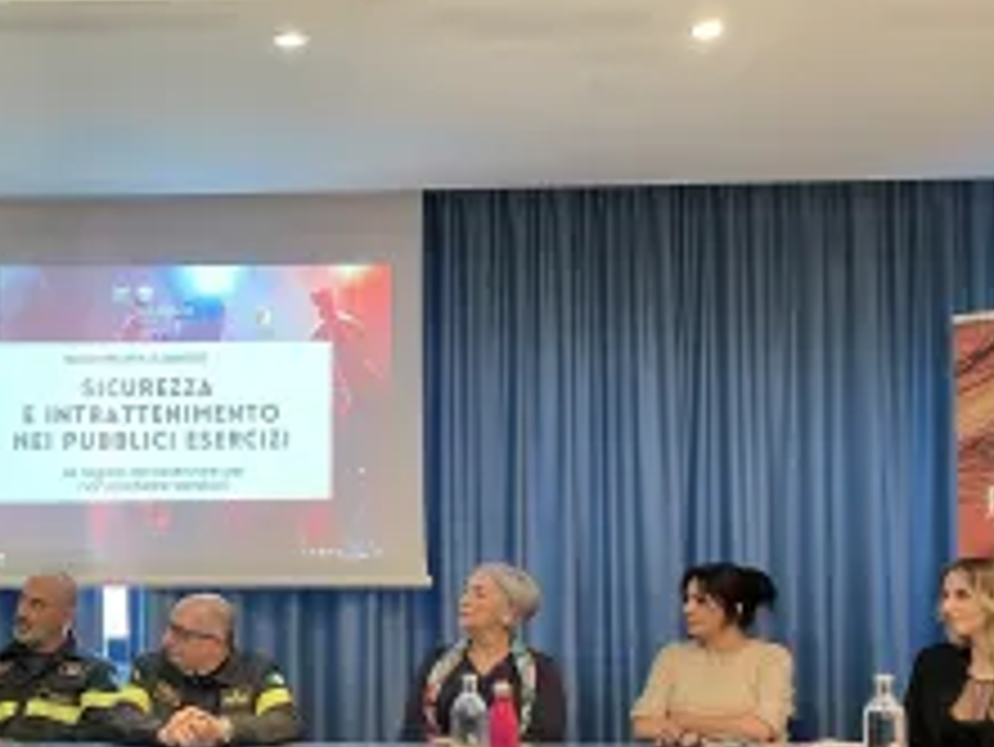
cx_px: 184
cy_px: 531
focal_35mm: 47
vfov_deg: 30.5
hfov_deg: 38.7
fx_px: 1350
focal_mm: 4.2
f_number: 1.6
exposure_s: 1/50
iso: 125
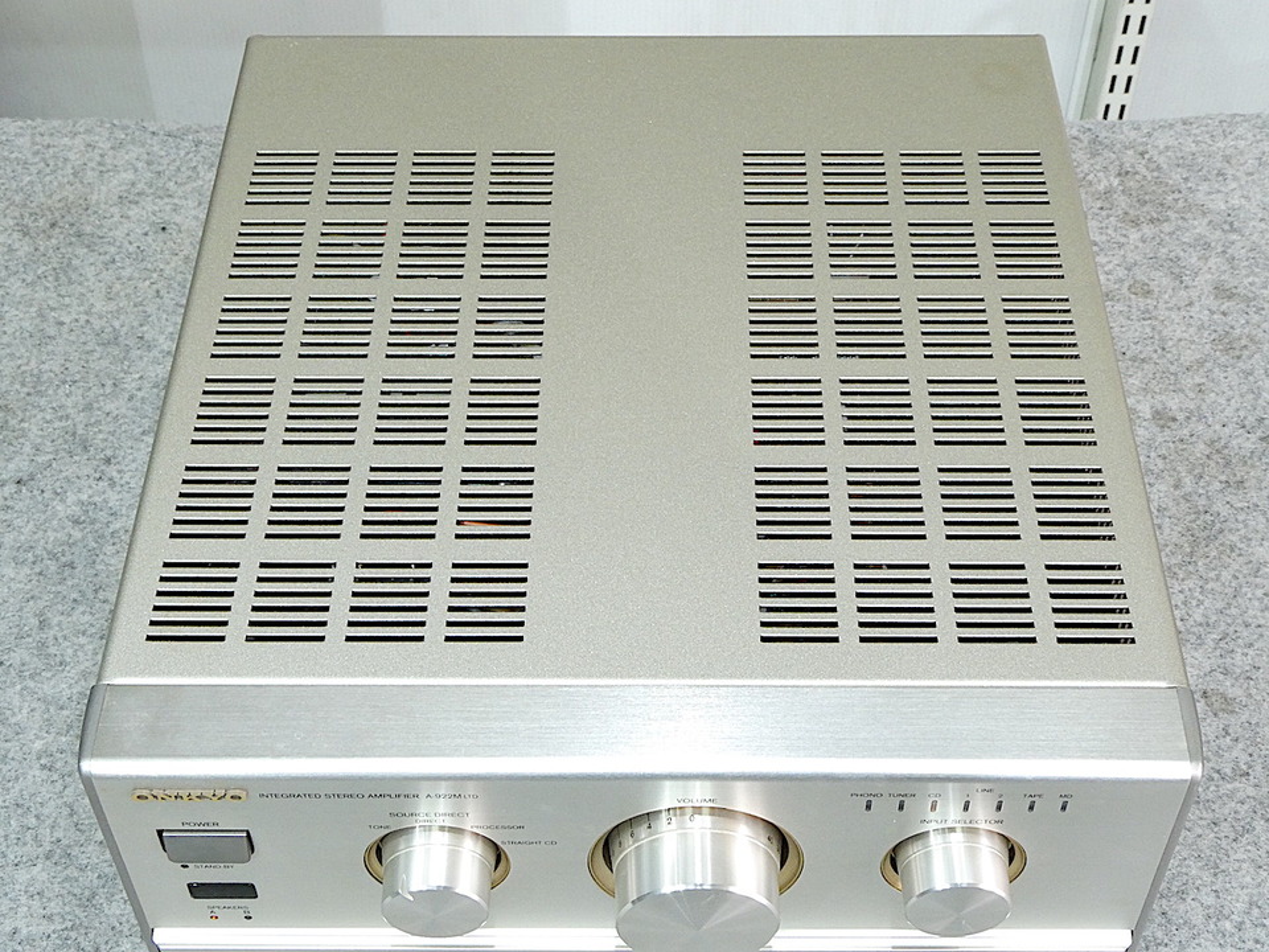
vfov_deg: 29.1
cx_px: 634
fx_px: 1833
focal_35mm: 50
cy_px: 476
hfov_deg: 38.2
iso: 400
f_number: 7.1
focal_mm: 9
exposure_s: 1/5
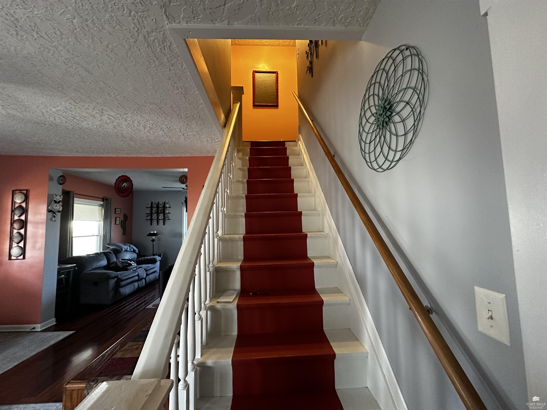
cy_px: 205
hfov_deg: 102.1
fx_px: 221
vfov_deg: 85.7
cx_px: 274
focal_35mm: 14
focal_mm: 2.22
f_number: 2.2
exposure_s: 1/60
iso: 400
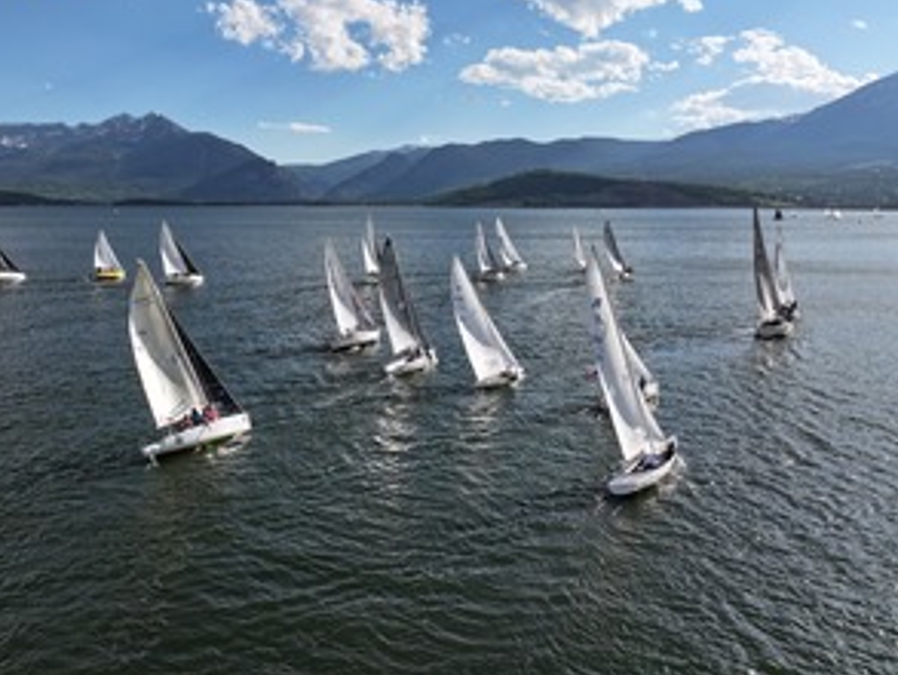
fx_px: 856
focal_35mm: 33
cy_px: 279
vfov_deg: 42.8
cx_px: 369
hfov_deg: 55.0
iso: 170
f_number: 2.8
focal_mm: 12.29
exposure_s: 1/3200
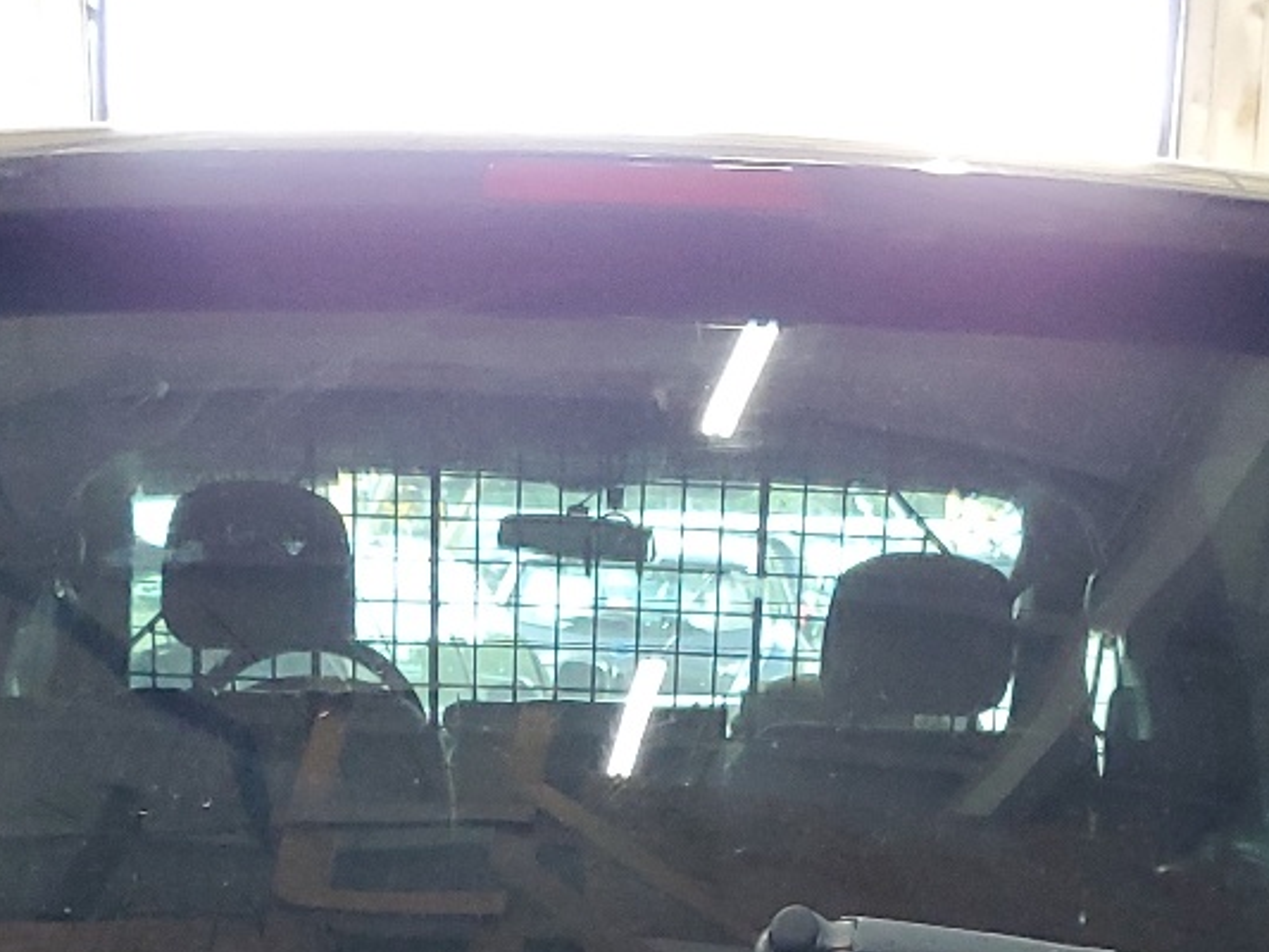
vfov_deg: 17.4
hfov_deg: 25.0
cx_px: 636
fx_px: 2860
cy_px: 1321
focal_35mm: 78
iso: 263
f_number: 1.5
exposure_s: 1/60.2
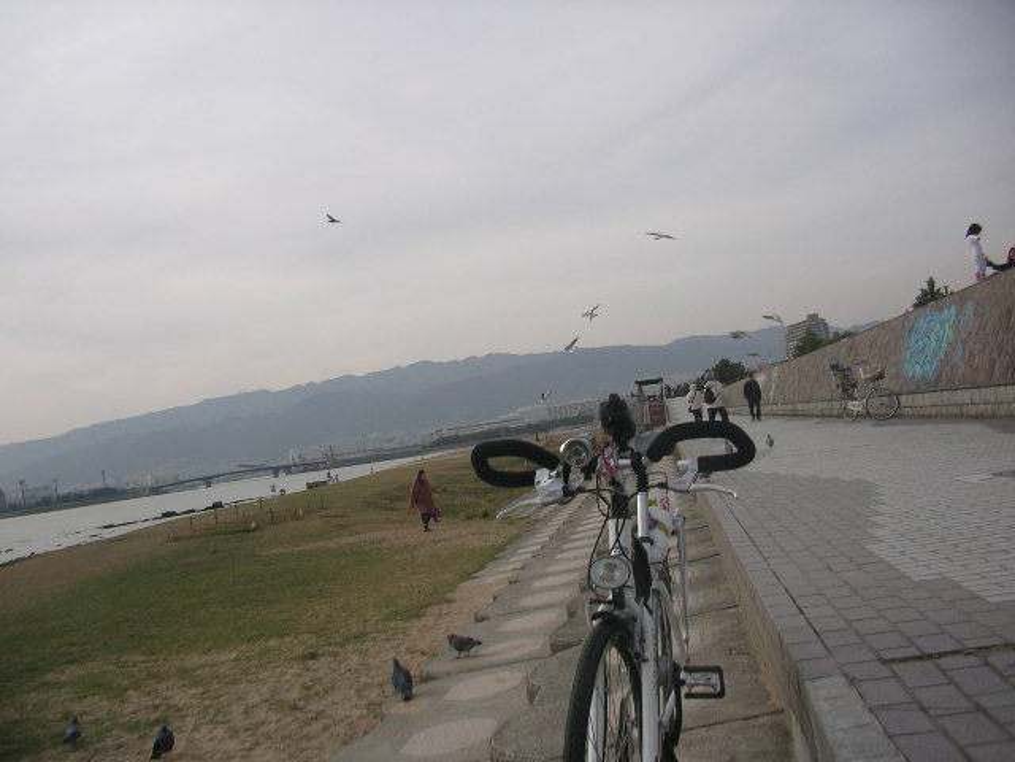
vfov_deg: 38.7
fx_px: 1085
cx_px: 508
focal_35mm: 37
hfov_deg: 50.1
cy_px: 381
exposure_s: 1/320
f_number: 2.8
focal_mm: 5.7
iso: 50
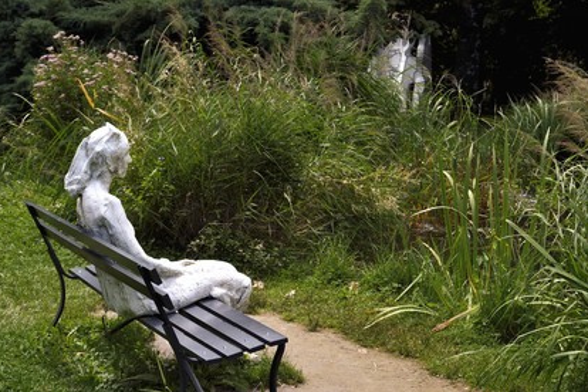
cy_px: 197
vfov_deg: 20.6
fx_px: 1078
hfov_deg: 30.5
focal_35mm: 66
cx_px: 293
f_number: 10
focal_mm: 65
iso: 200
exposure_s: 1/250
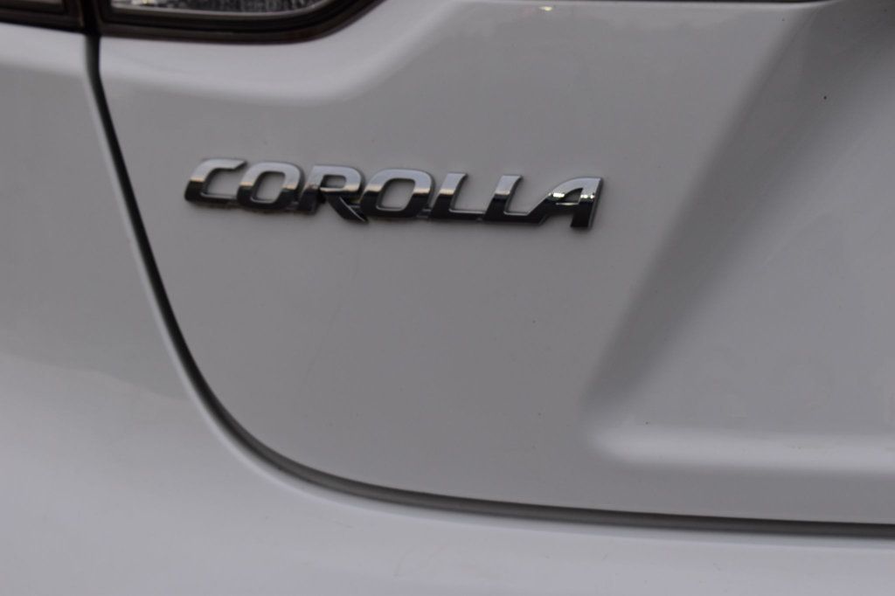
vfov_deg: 16.5
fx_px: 2050
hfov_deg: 24.6
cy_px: 298
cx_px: 448
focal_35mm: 82
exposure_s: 1/125
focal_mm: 55
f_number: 9
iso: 400
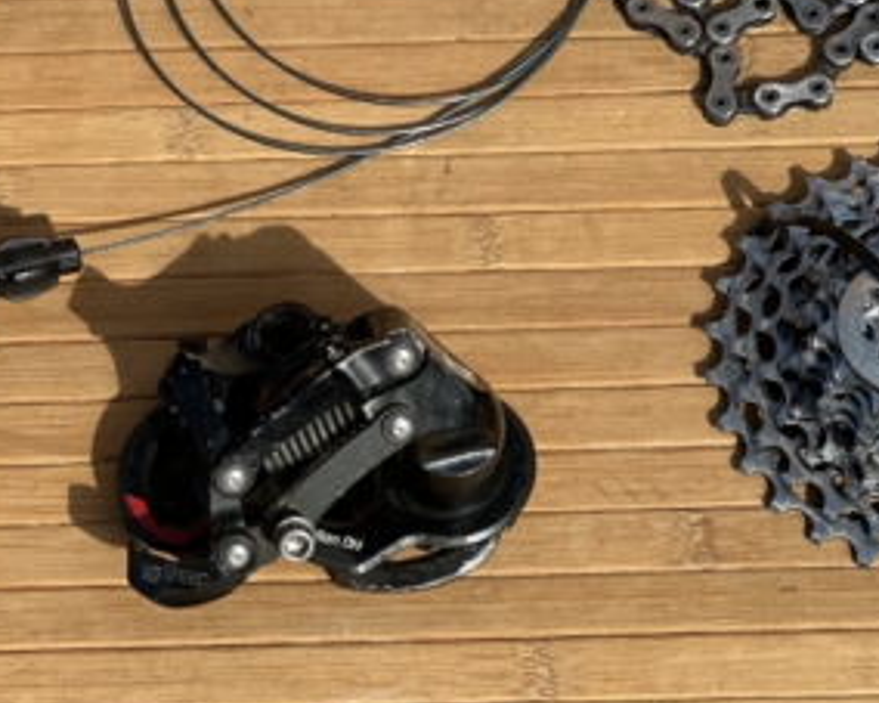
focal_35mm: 159
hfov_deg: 12.1
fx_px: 4135
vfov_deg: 9.7
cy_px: 158
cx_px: 393
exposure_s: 1/649
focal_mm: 9
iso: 32
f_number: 2.8
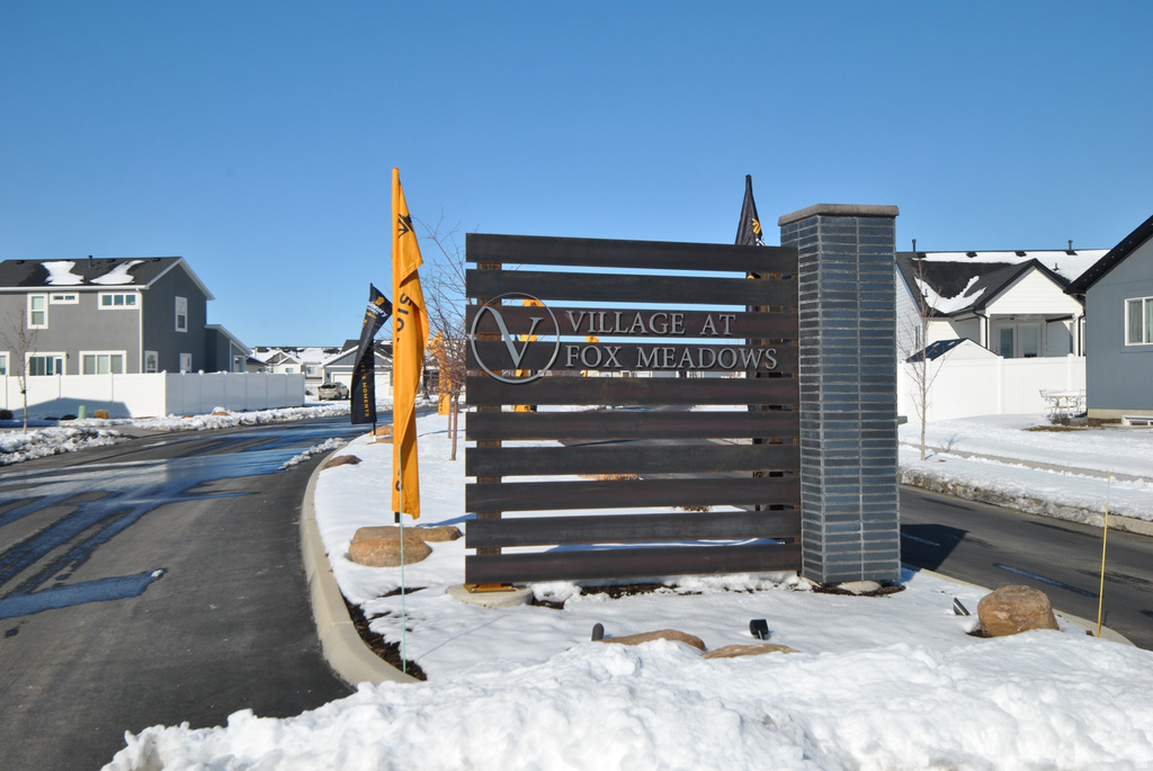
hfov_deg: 53.1
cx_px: 576
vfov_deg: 37.0
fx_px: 1154
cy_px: 386
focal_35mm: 36
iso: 100
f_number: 9
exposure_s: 1/320
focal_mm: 24
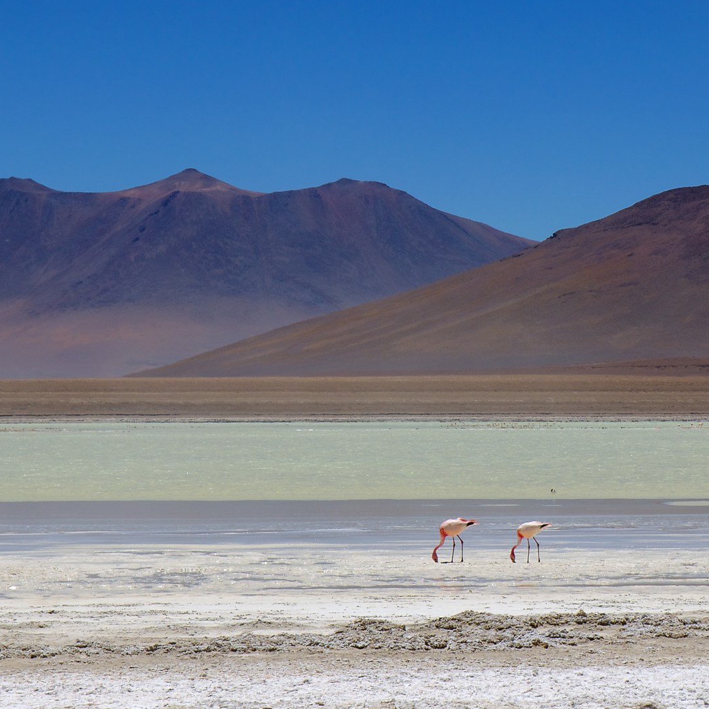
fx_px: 4658
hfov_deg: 8.7
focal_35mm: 201
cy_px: 337
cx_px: 476
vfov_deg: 8.7
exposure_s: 1/640
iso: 100
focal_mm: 70
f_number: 9
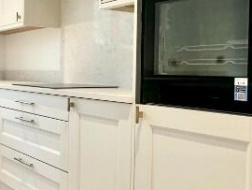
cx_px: 40
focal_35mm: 53
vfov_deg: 27.5
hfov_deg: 34.7
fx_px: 386
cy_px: 82
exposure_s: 1/107
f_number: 2.2
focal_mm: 2.22
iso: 200
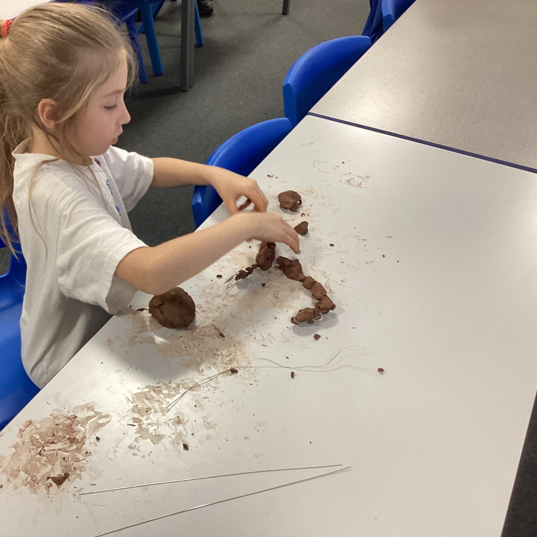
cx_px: 184
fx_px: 649
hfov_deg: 44.3
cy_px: 269
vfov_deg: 44.9
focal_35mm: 37
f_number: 2.4
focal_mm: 3.3
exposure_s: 1/50
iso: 125
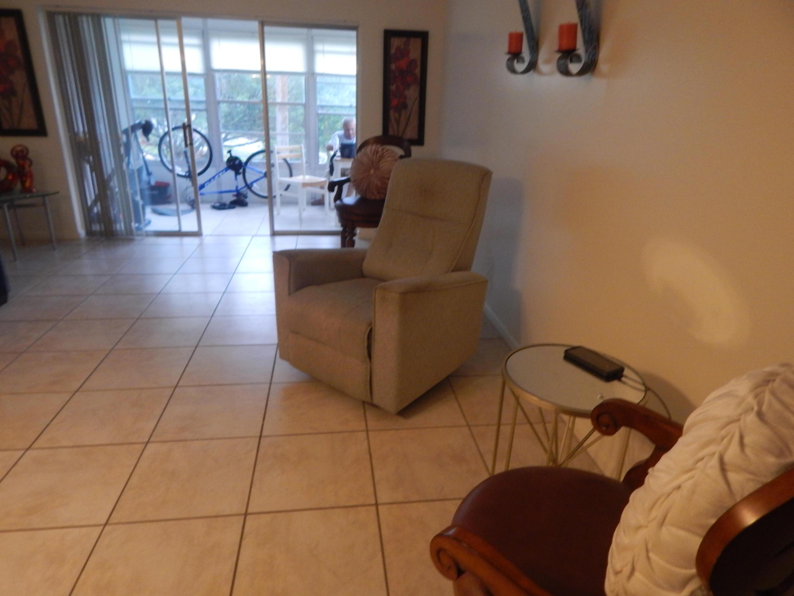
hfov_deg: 76.4
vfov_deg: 61.1
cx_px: 397
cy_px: 298
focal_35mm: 22
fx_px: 505
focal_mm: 4
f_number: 3
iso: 320
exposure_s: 1/30
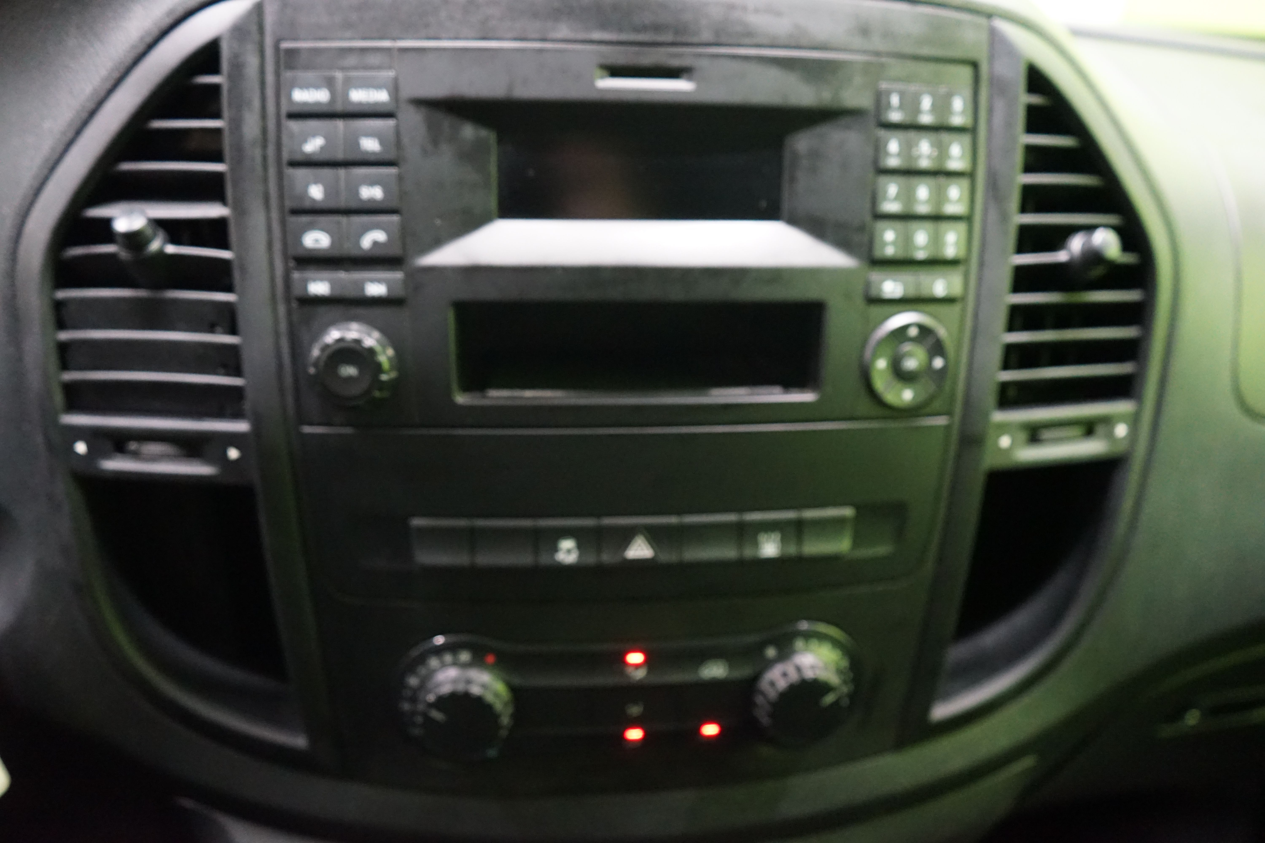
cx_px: 632
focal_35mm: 32
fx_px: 1124
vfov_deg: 41.1
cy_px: 422
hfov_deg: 58.7
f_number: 4
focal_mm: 32
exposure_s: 1/40
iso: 6400
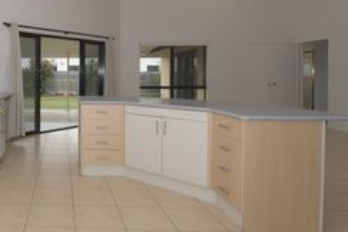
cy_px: 75
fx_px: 280
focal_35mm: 29
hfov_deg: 56.3
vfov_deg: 44.2
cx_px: 44
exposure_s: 1/60
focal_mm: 15
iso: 400
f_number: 8
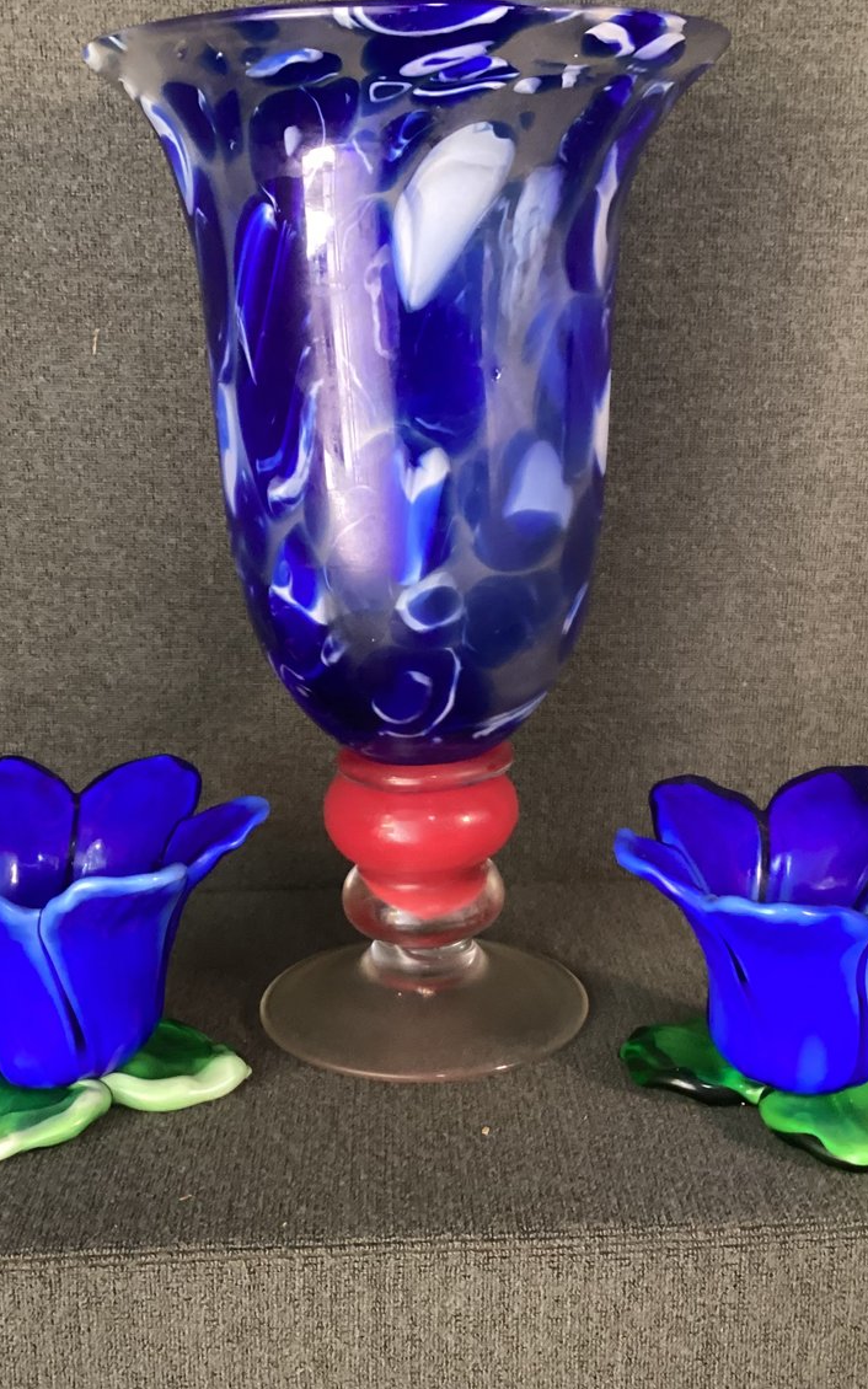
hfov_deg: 29.2
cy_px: 693
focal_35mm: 44
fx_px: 1666
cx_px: 409
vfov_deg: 45.3
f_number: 2.4
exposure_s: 1/40
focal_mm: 3.3
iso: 400
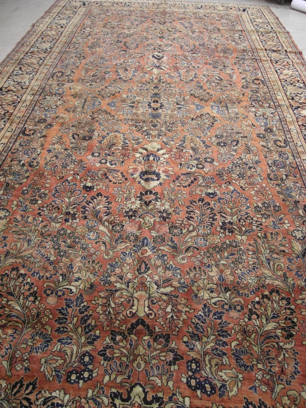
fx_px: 448
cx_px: 153
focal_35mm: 38
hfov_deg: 37.7
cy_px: 204
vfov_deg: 49.0
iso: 800
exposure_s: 1/60
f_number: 2.8
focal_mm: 7.9
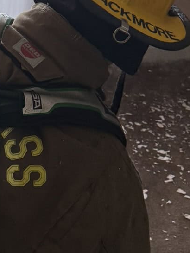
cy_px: 0
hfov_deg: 15.7
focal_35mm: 90
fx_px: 658
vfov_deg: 21.0
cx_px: -51
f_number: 1.8
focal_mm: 6.8
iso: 160
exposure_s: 1/121
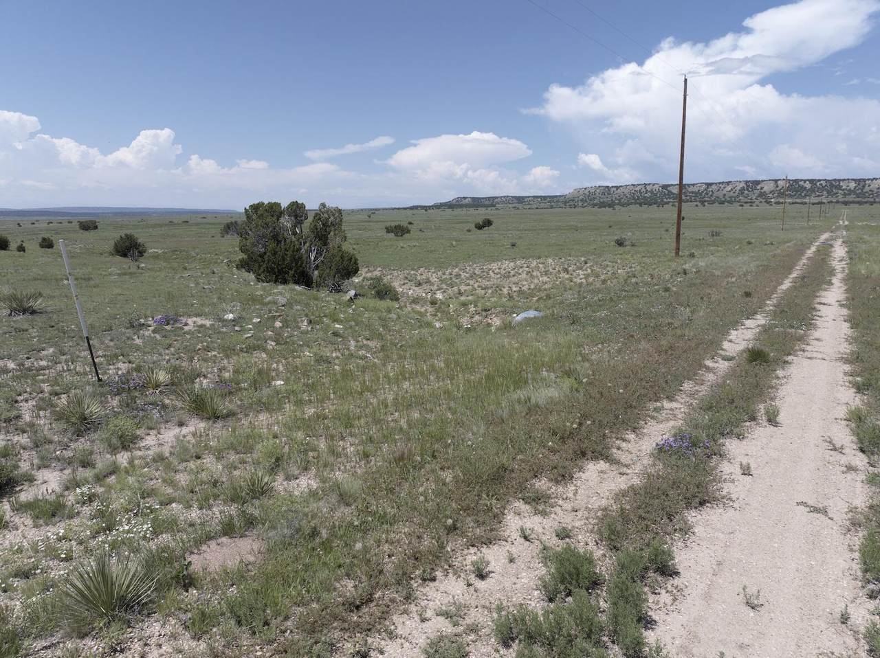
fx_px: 610
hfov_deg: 71.6
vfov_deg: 56.8
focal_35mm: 24
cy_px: 329
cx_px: 440
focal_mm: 12.29
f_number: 2.8
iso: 100
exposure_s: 1/240
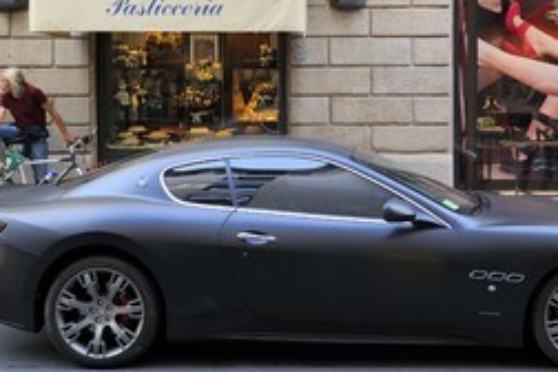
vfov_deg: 22.4
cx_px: 332
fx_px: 930
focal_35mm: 60
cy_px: 102
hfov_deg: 33.3
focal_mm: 36
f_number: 5.6
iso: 800
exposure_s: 1/80
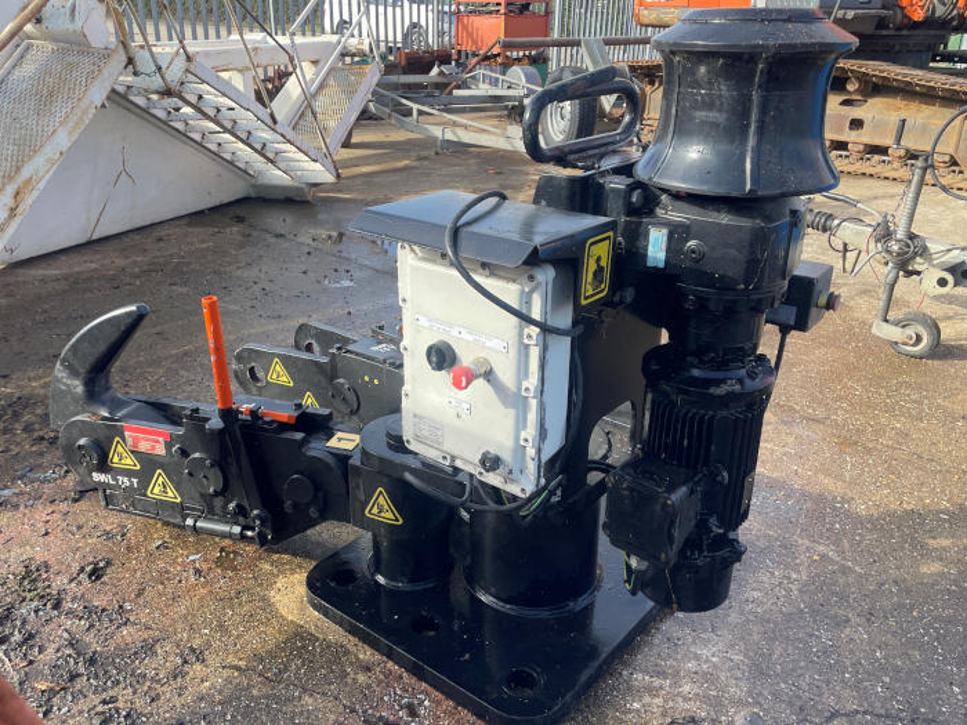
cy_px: 362
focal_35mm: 26
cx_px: 484
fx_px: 726
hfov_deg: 67.3
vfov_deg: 53.1
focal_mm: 4.2
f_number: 1.6
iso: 32
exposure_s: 1/754
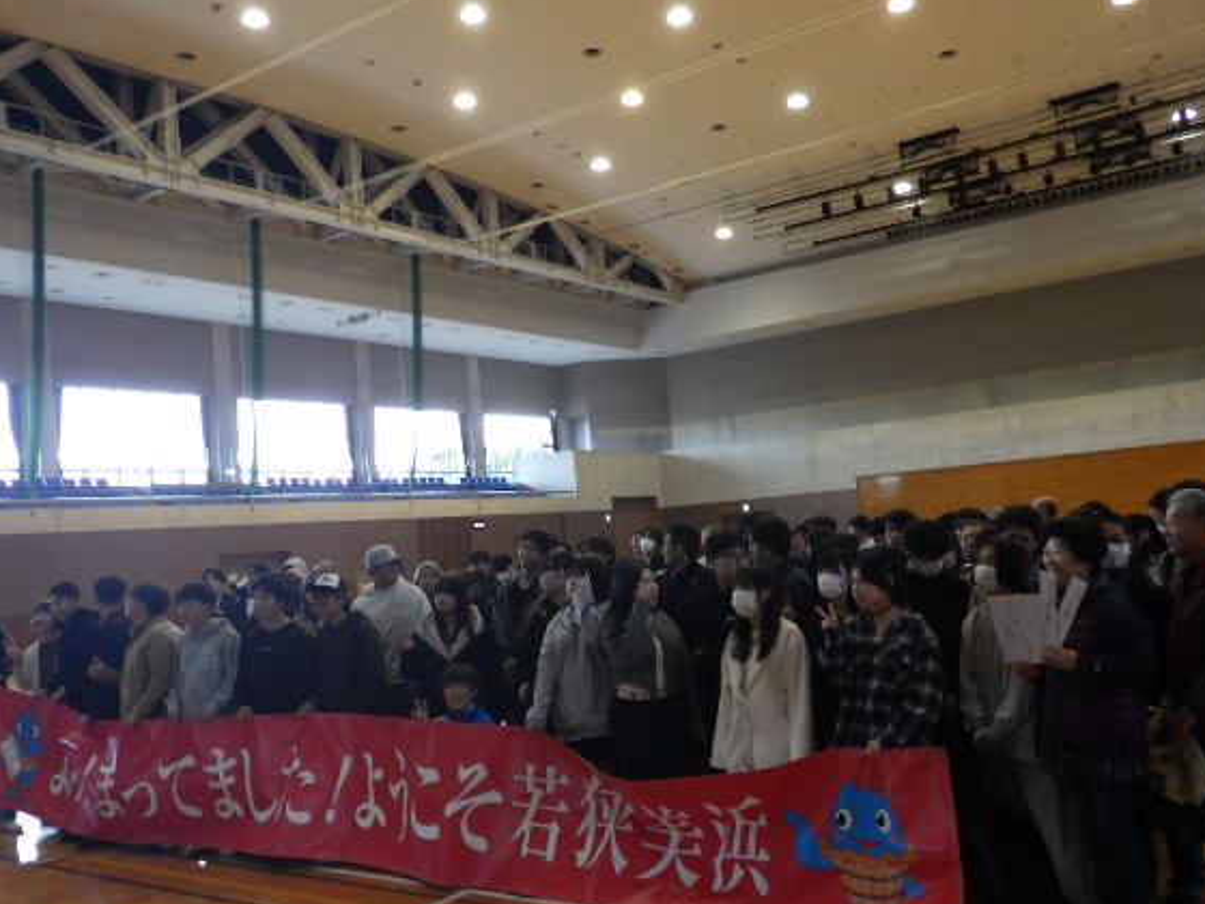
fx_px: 1114
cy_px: 499
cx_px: 581
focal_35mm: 32
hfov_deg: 56.8
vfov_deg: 44.1
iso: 320
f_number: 3.5
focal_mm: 5
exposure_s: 1/45
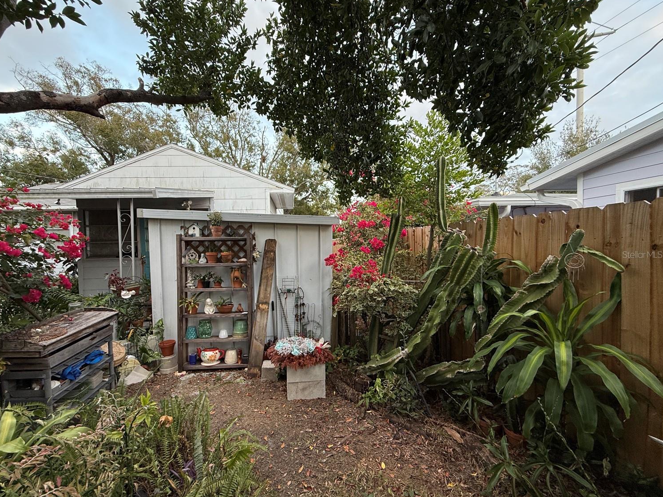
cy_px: 254
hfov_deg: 98.0
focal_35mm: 15
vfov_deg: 81.7
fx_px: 287
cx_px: 309
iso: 50
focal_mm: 2.22
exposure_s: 1/99
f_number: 2.2
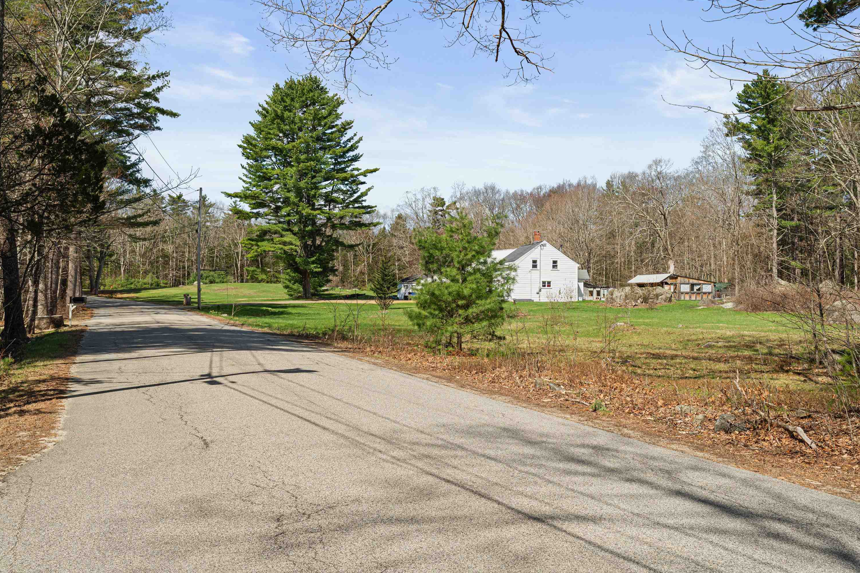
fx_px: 860
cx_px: 436
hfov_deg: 53.1
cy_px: 283
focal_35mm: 36
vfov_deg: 36.9
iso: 100
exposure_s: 1/100
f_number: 8
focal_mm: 35
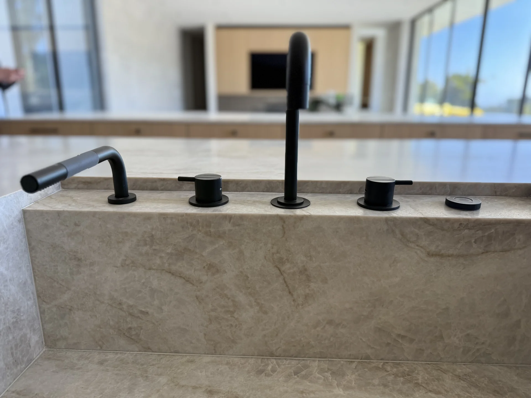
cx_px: 266
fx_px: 368
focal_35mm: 24
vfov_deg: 56.8
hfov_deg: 71.6
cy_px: 199
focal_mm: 6.76
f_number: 1.78
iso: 100
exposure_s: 1/269
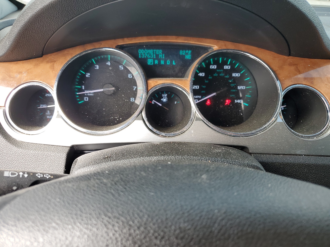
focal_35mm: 26
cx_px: 165
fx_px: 248
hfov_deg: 67.3
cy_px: 124
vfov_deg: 53.1
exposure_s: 1/119
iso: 50
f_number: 1.5
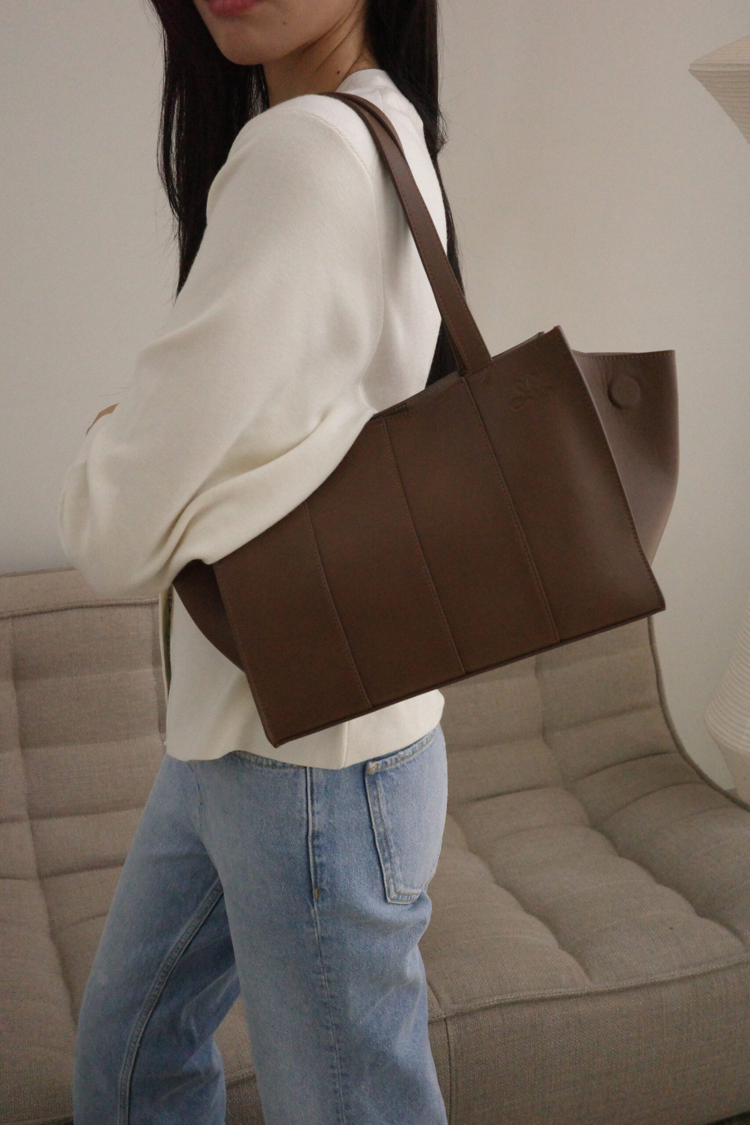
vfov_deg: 48.5
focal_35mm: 40
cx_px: 375
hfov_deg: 33.4
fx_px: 1250
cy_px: 562
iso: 6400
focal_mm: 26
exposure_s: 1/2000
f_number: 5.6
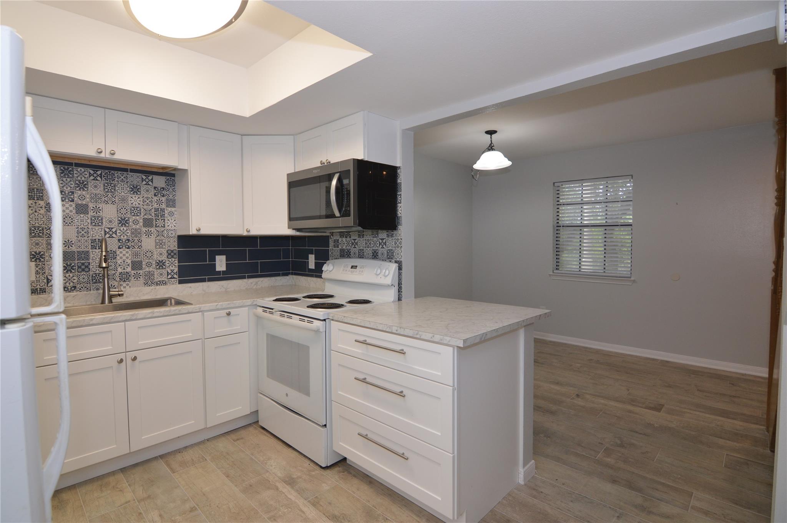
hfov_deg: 95.0
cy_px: 262
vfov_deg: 71.9
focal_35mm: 16
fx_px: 360
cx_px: 394
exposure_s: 1/100
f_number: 5
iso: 400
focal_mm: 11
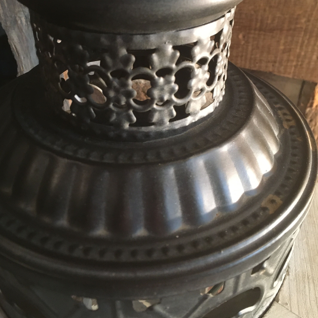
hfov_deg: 47.2
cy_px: 121
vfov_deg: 46.8
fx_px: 364
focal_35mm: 35
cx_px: 156
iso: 200
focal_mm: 4.15
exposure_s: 1/17
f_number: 2.2
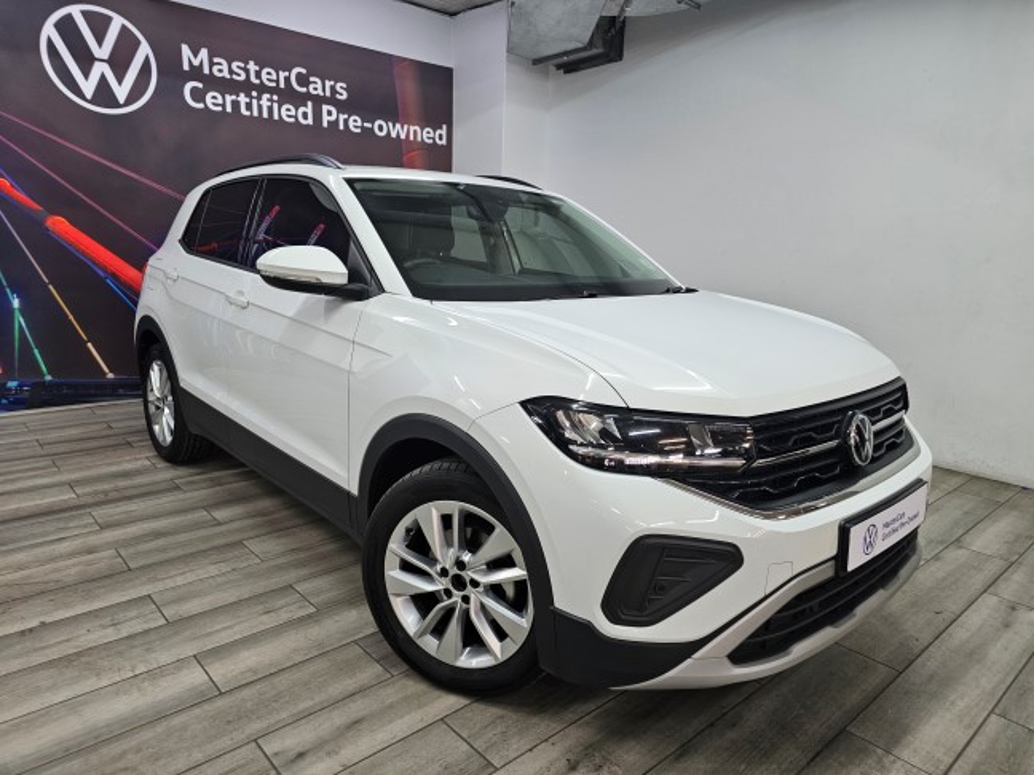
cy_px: 388
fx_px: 687
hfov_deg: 73.9
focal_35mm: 23
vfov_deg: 58.9
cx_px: 517
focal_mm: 6.3
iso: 200
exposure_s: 1/100
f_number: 1.7
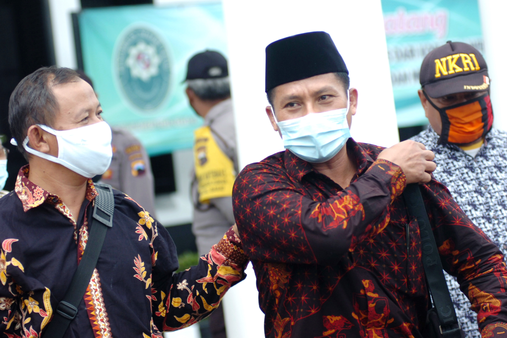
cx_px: 254
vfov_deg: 11.4
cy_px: 169
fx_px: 1689
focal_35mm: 120
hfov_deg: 17.1
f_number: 3.2
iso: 250
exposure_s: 1/640
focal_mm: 80
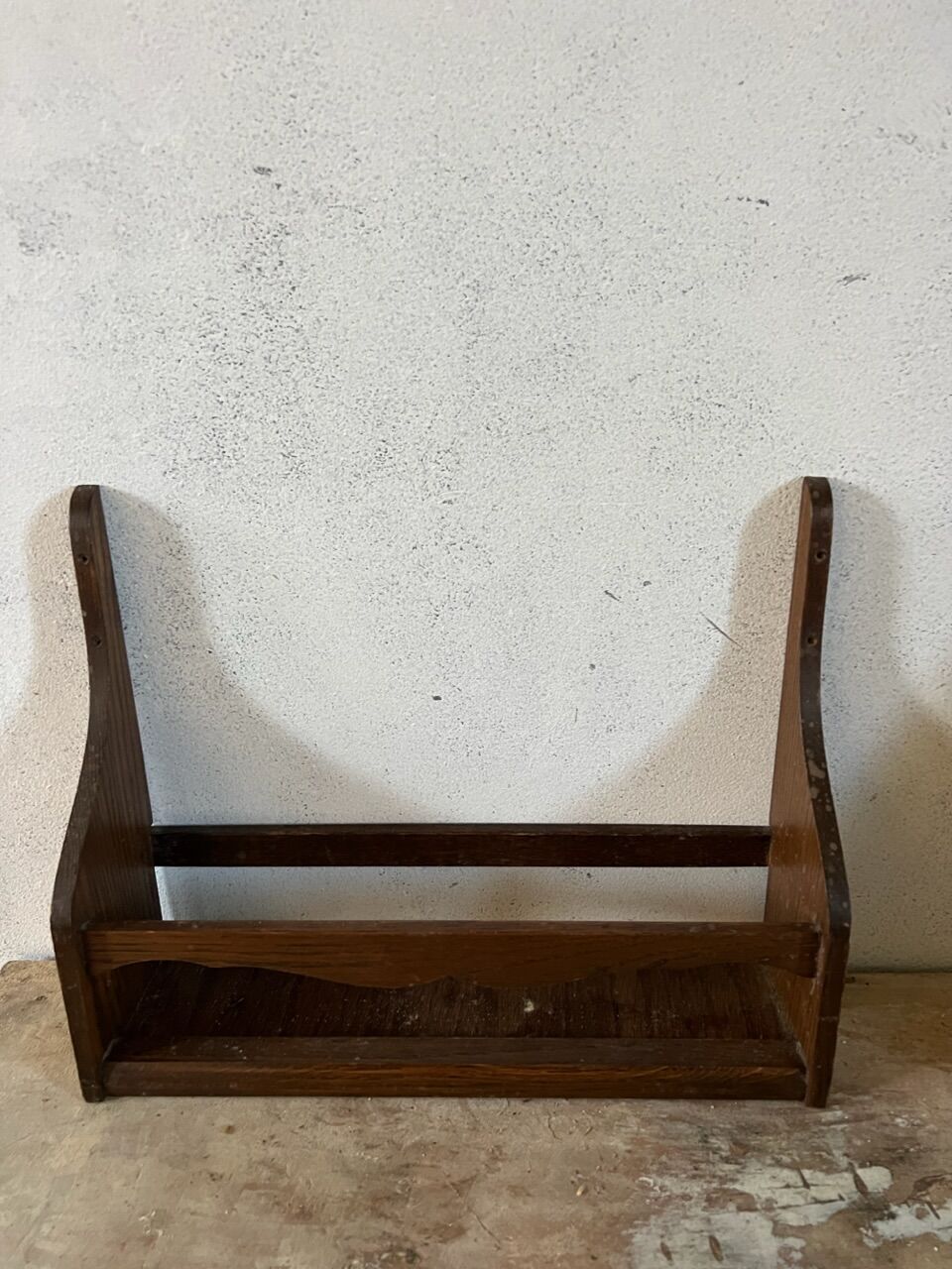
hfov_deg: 53.1
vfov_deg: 67.3
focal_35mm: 26
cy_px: 634
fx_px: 953
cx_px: 476
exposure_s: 1/60
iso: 320
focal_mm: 5.7
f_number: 1.5
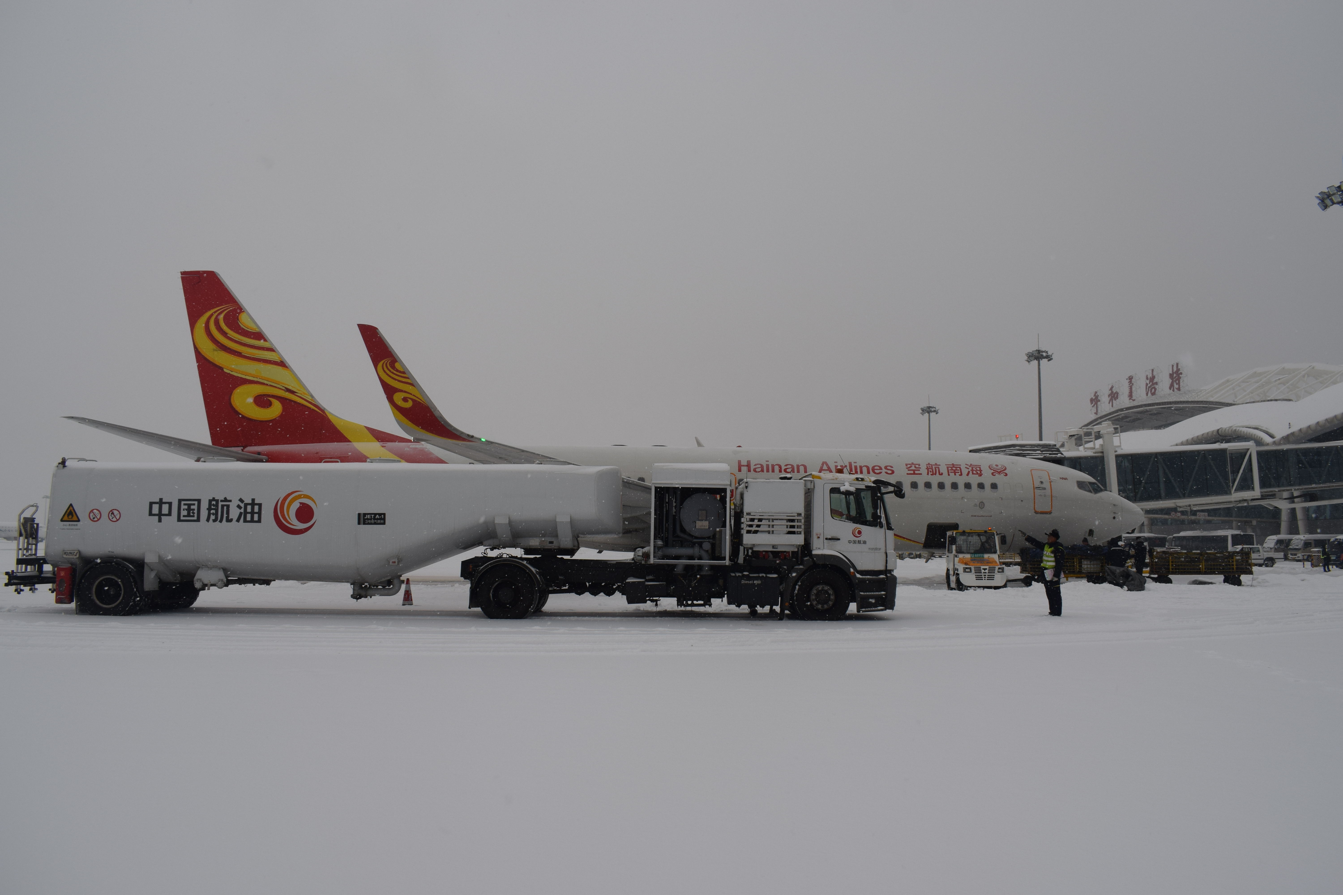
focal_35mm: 27
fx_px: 1007
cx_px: 672
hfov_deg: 67.4
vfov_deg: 47.9
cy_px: 448
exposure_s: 1/320
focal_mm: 18
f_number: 9
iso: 200
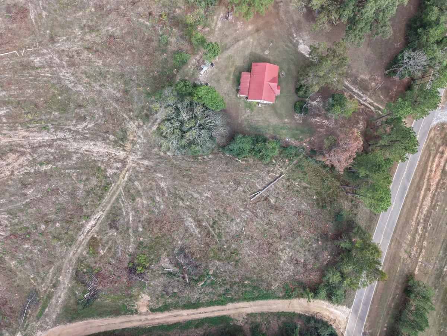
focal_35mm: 24
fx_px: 310
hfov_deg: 71.6
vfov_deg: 56.8
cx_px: 224
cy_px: 168
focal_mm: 8.67
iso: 120
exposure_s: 1/640
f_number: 1.8
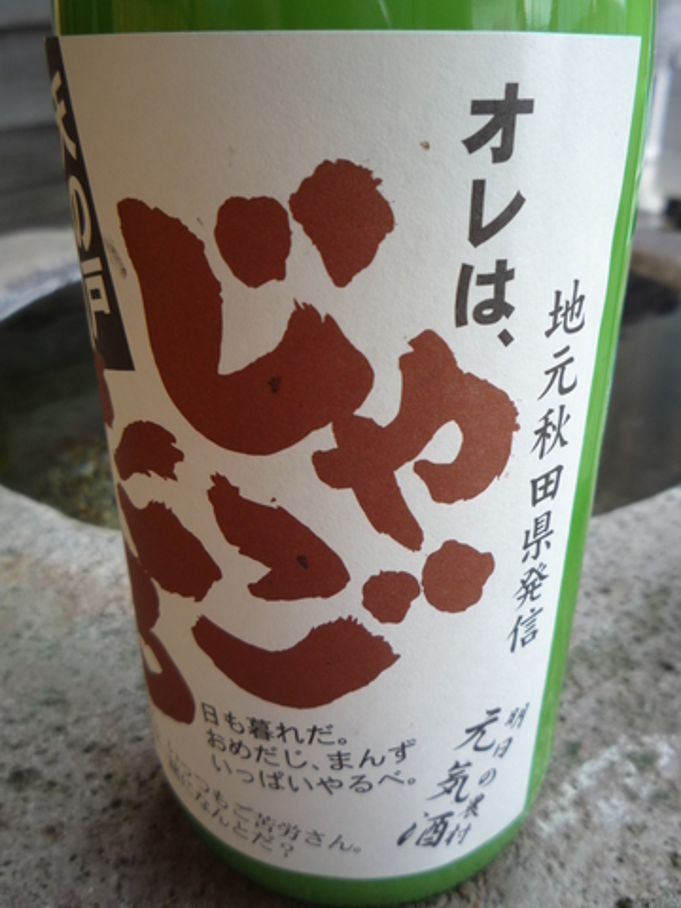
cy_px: 454
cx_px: 340
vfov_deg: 60.0
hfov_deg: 46.8
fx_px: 787
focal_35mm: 30
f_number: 3.5
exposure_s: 1/100
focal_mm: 5.2
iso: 100
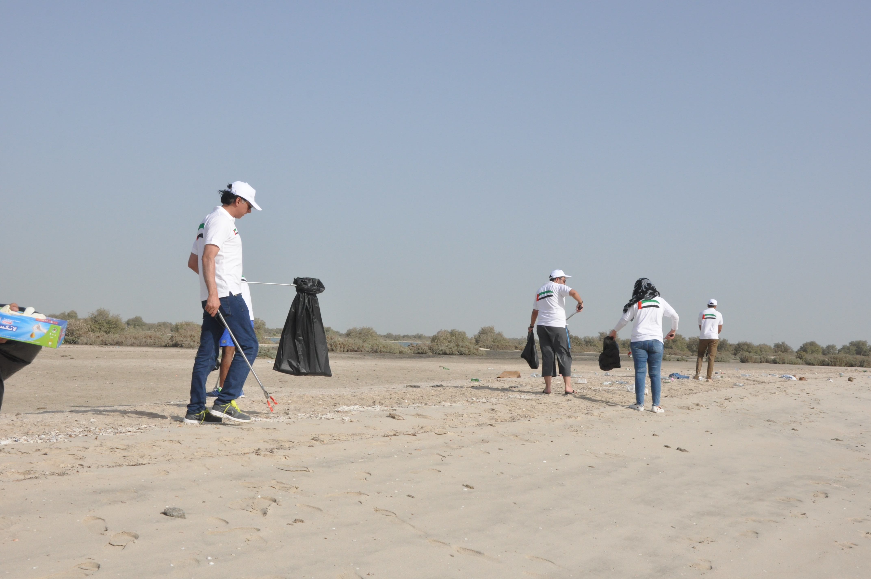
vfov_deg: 29.8
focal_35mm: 45
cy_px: 290
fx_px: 1087
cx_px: 436
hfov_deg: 43.7
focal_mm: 30
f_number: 14
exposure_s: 1/800
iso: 800
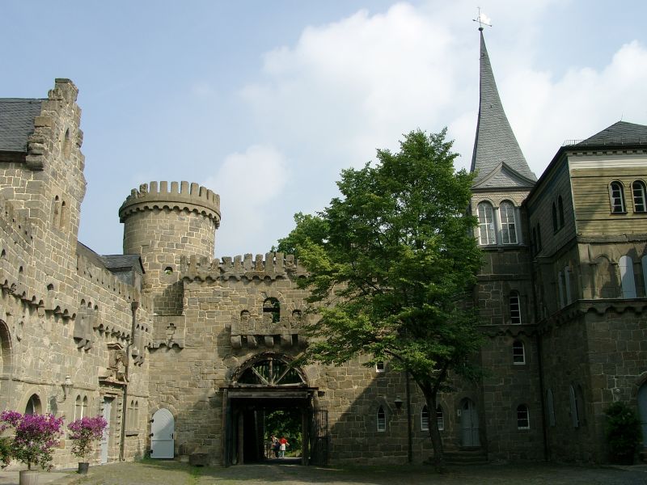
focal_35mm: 34
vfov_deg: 41.8
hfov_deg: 54.0
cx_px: 324
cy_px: 242
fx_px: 635
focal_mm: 7.13
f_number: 4
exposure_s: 1/672
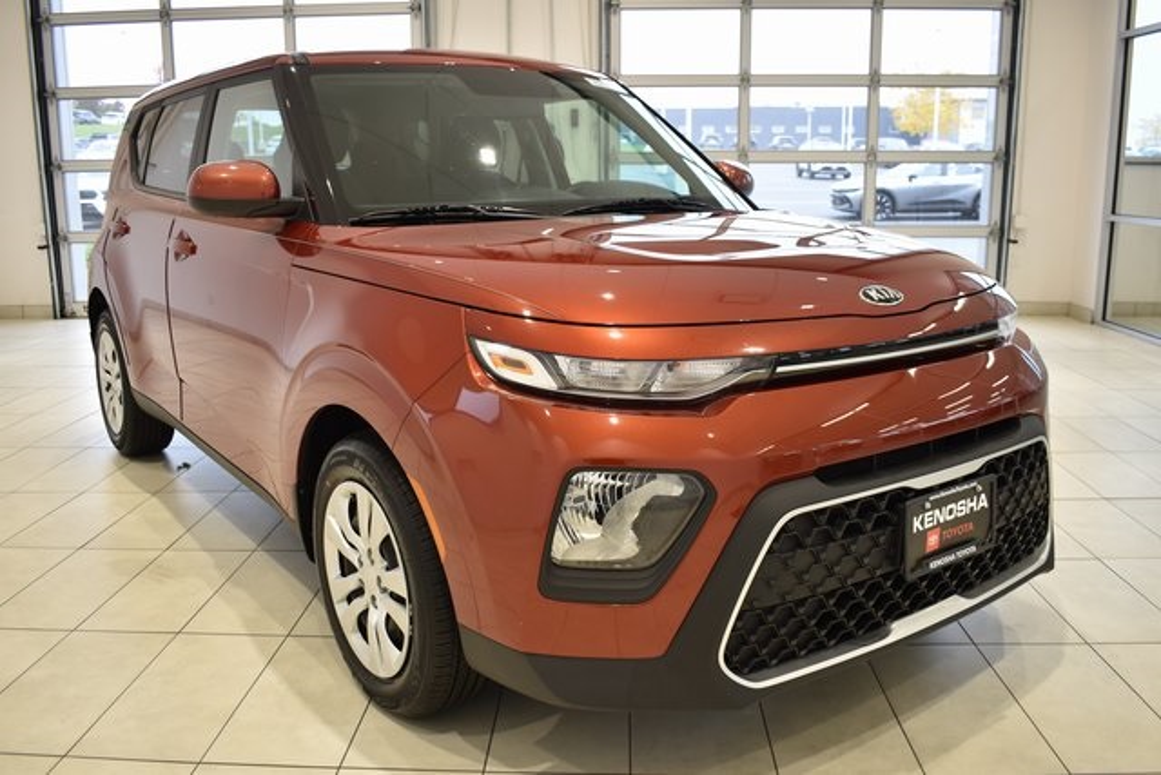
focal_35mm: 32
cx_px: 580
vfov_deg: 41.7
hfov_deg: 59.5
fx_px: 1016
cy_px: 388
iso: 180
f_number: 3.8
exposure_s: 1/30
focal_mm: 21
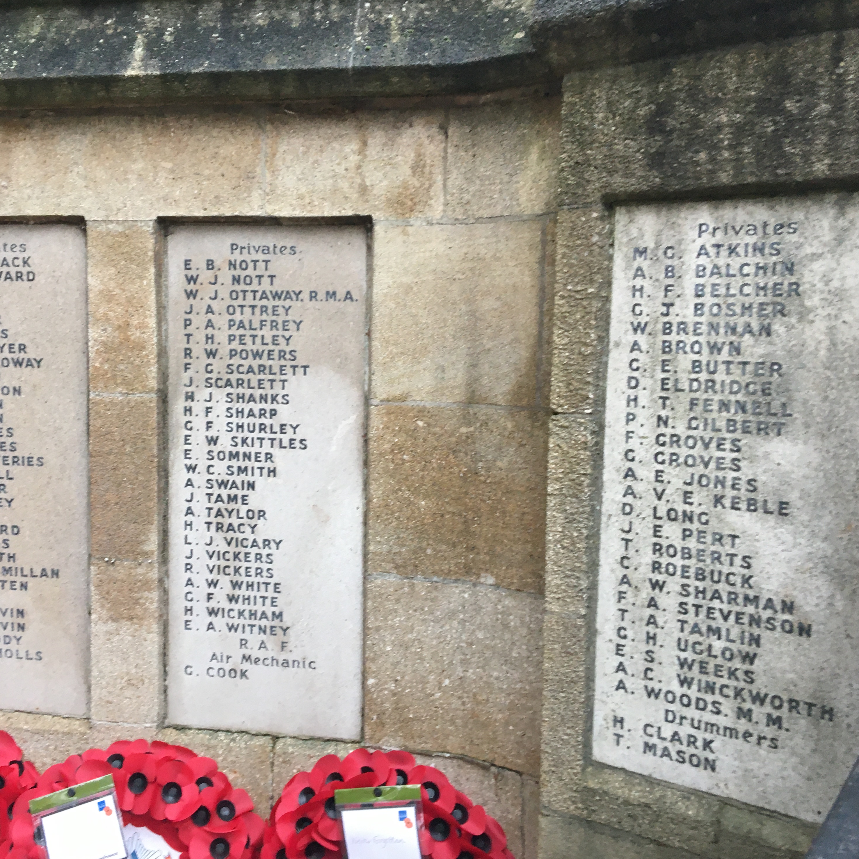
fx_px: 983
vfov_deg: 47.2
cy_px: 426
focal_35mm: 35
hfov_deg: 46.8
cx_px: 327
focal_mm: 4.15
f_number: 2.2
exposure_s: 1/33
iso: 50
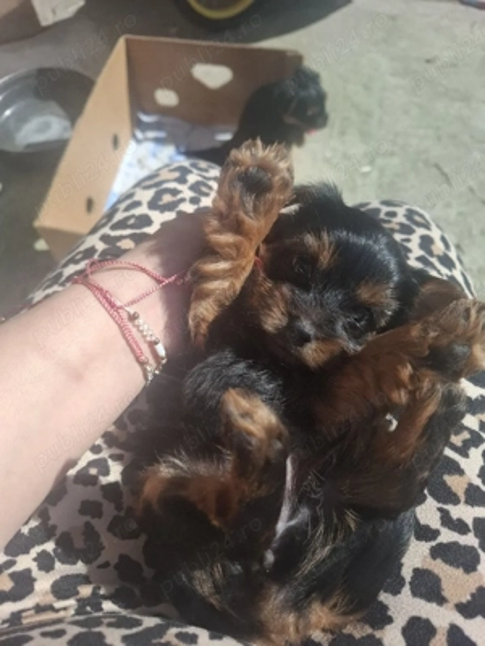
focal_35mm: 23
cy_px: 323
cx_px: 242
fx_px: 430
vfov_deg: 73.9
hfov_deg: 58.9
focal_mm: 5.54
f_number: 1.8
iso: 50
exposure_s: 1/1667
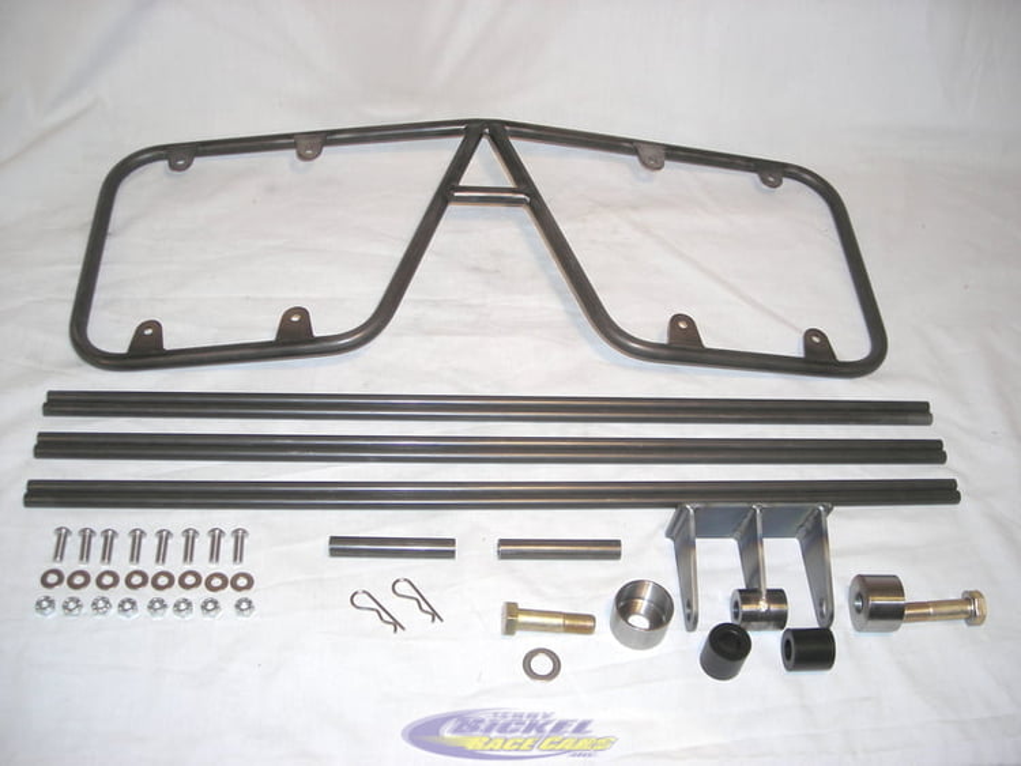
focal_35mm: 38
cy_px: 383
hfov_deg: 49.0
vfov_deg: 37.7
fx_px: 1121
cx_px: 510
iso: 50
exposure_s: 1/60
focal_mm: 6.3
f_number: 3.2
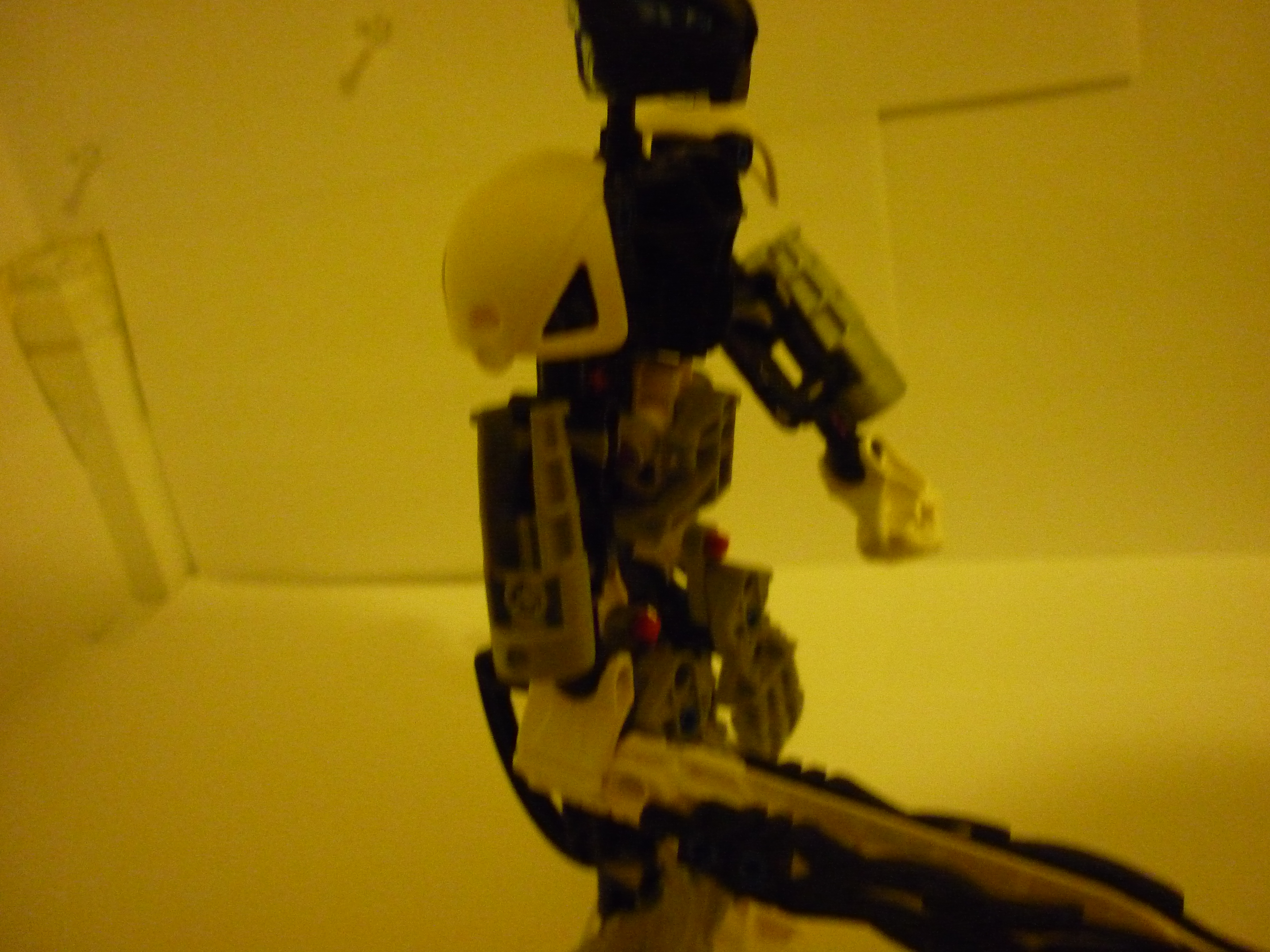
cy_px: 476
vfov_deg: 42.9
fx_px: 1211
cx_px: 635
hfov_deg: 55.4
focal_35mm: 33
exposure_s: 1/13
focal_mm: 5.5
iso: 800
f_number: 2.8
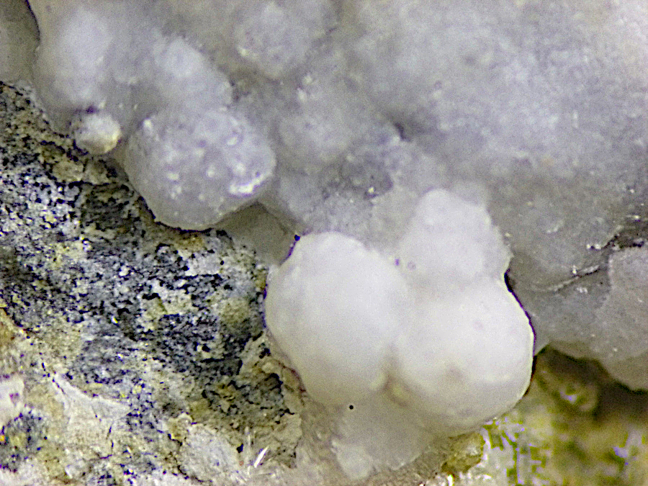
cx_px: 324
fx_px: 1872
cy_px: 243
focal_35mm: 100
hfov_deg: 19.6
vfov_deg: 14.8
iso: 320
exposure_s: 1/125
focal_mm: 18
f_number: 5.7
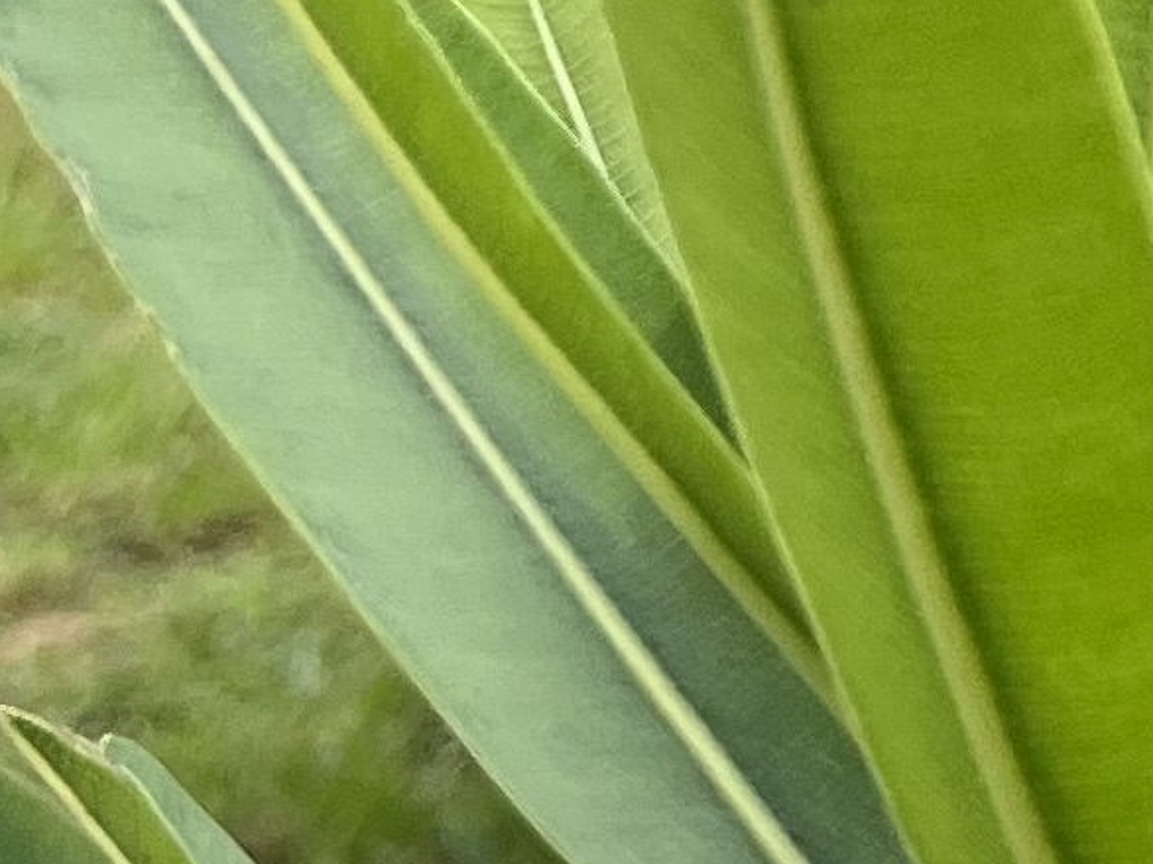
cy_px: -791
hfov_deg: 9.4
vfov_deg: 8.0
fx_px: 5960
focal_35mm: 179
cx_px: 3093
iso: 50
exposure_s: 1/967
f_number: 1.6
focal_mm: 5.1
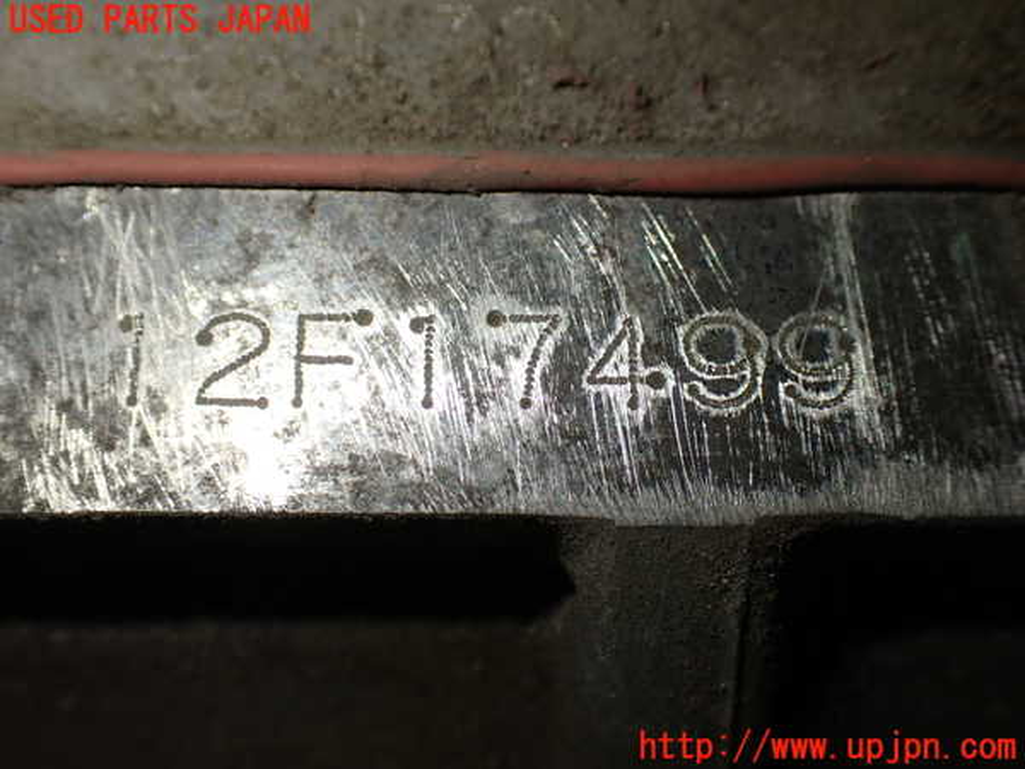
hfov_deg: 45.8
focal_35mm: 41
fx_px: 1214
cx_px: 512
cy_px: 384
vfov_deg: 35.1
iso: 100
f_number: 2.8
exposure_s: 1/200
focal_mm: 7.31
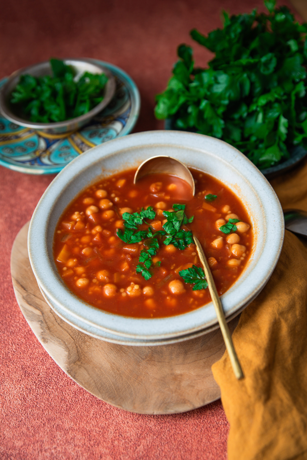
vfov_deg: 39.6
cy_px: 230
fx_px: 639
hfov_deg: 27.0
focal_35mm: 50
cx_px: 154
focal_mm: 50
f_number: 3.5
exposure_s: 1/40
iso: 200
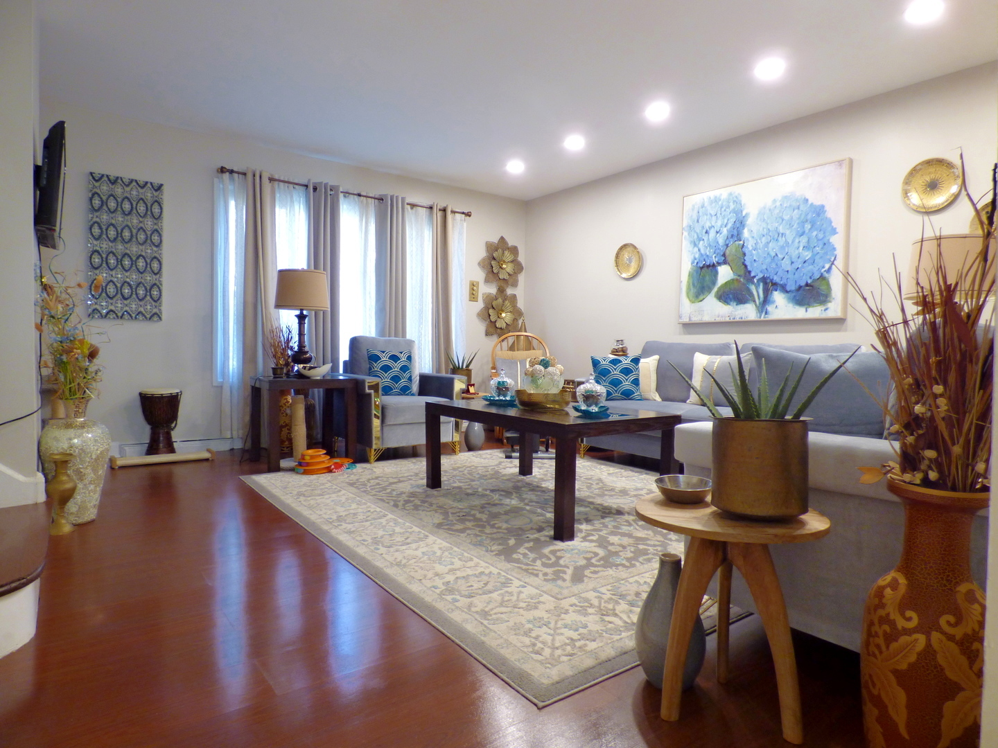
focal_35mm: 20
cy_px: 374
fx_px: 577
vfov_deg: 66.0
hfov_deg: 81.7
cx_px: 499
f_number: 2.8
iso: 100
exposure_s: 1/10
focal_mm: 3.58
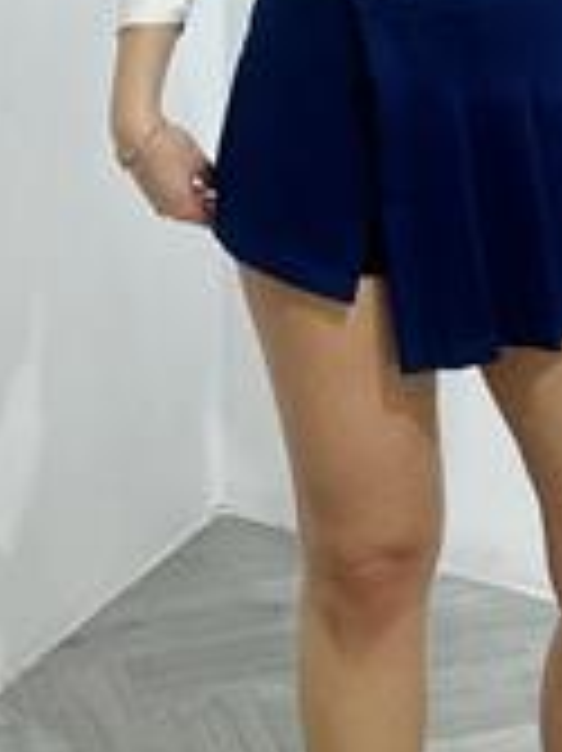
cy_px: -104
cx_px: 301
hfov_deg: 20.4
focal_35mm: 72
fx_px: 1561
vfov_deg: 24.9
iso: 20
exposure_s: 1/113
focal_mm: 2.69
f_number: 1.9
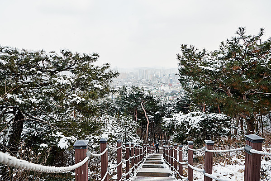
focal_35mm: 24
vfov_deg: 53.2
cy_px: 90
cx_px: 136
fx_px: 181
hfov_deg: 73.7
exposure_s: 1/500
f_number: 8
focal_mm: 24
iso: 400
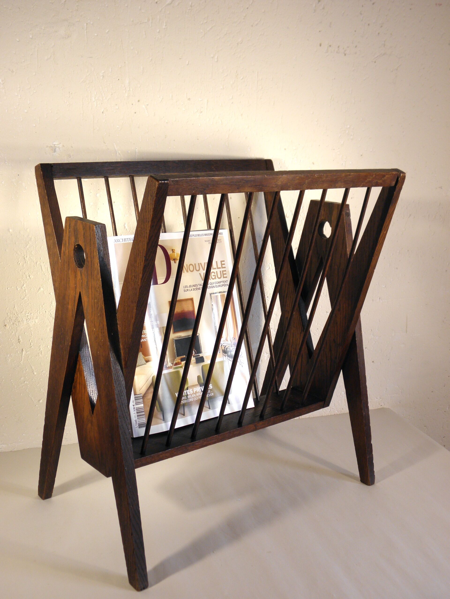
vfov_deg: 47.9
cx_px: 225
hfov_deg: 36.8
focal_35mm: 39
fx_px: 676
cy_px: 300
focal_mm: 7.1
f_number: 3.8
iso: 100
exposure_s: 1/40
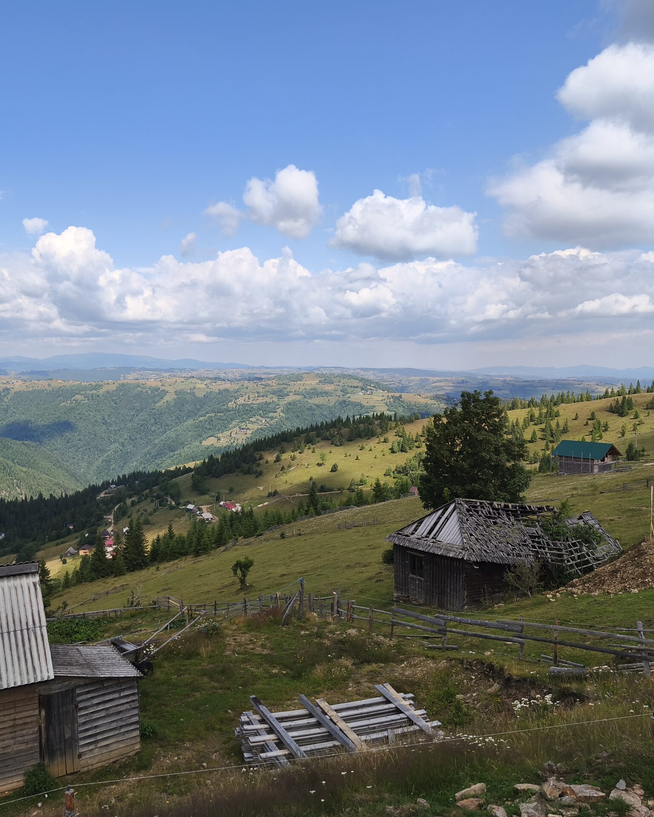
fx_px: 726
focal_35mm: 30
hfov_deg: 48.3
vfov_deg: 58.8
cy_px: 408
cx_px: 266
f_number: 1.65
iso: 50
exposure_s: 1/993
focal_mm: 6.18
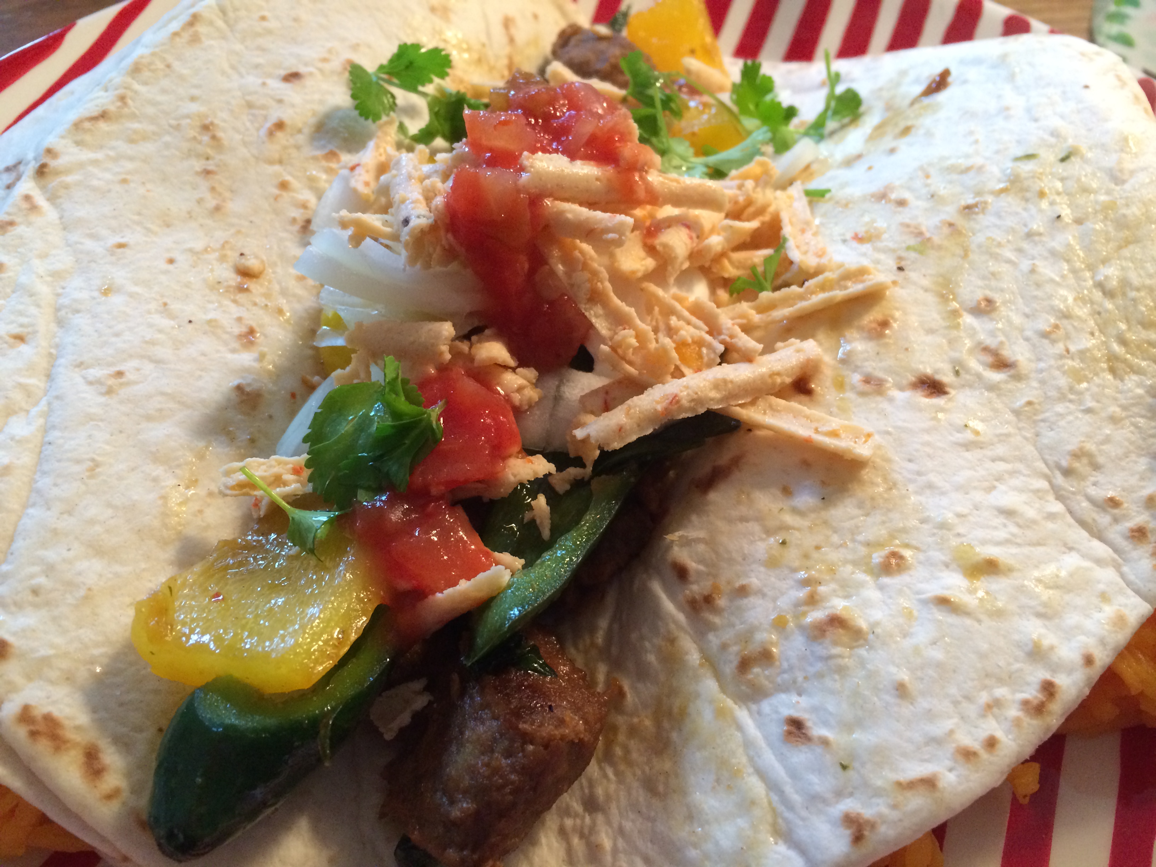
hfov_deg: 60.0
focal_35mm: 30
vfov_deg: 46.8
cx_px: 578
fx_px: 1002
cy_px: 434
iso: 250
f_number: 2.2
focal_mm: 4.12
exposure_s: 1/30
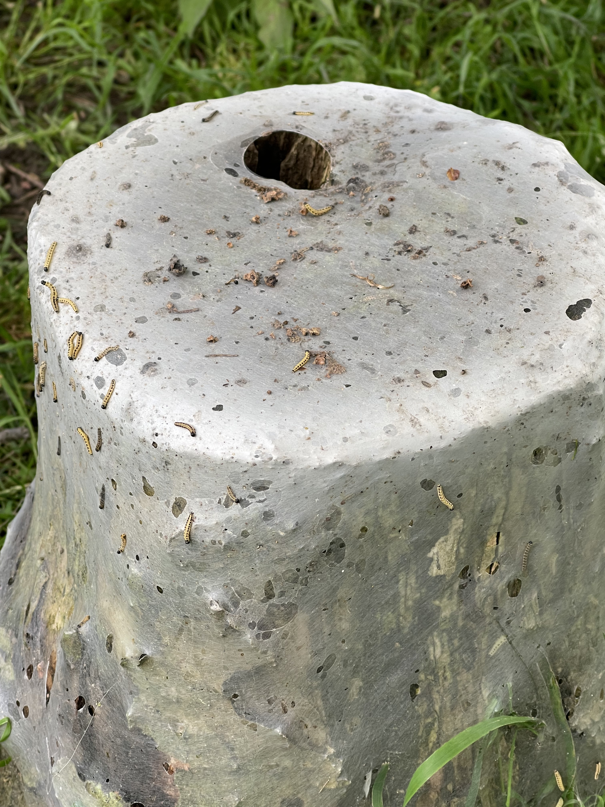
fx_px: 1491
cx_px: 302
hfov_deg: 22.9
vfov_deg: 30.3
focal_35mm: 64
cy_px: 404
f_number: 2.2
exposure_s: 1/99
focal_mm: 7.5
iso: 32
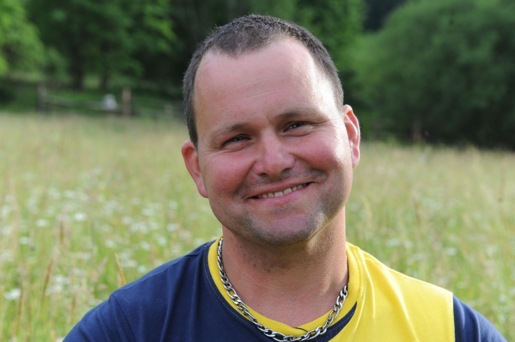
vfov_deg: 19.4
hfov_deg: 28.9
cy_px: 171
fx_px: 1001
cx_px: 258
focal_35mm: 70
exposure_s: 1/125
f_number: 7.1
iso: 200
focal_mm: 70
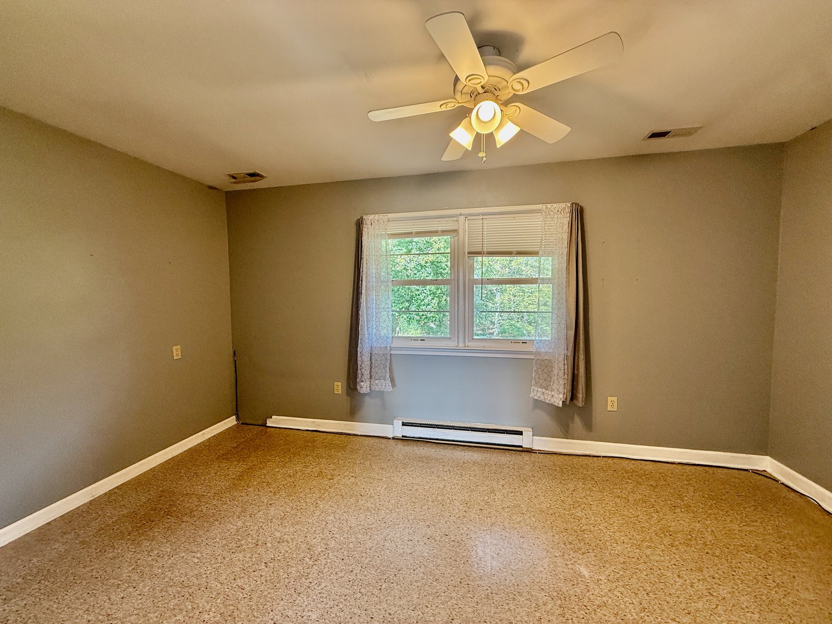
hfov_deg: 102.1
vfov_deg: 85.7
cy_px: 312
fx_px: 337
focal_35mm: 14
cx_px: 416
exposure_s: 1/120
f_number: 2.2
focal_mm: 2.22
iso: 200
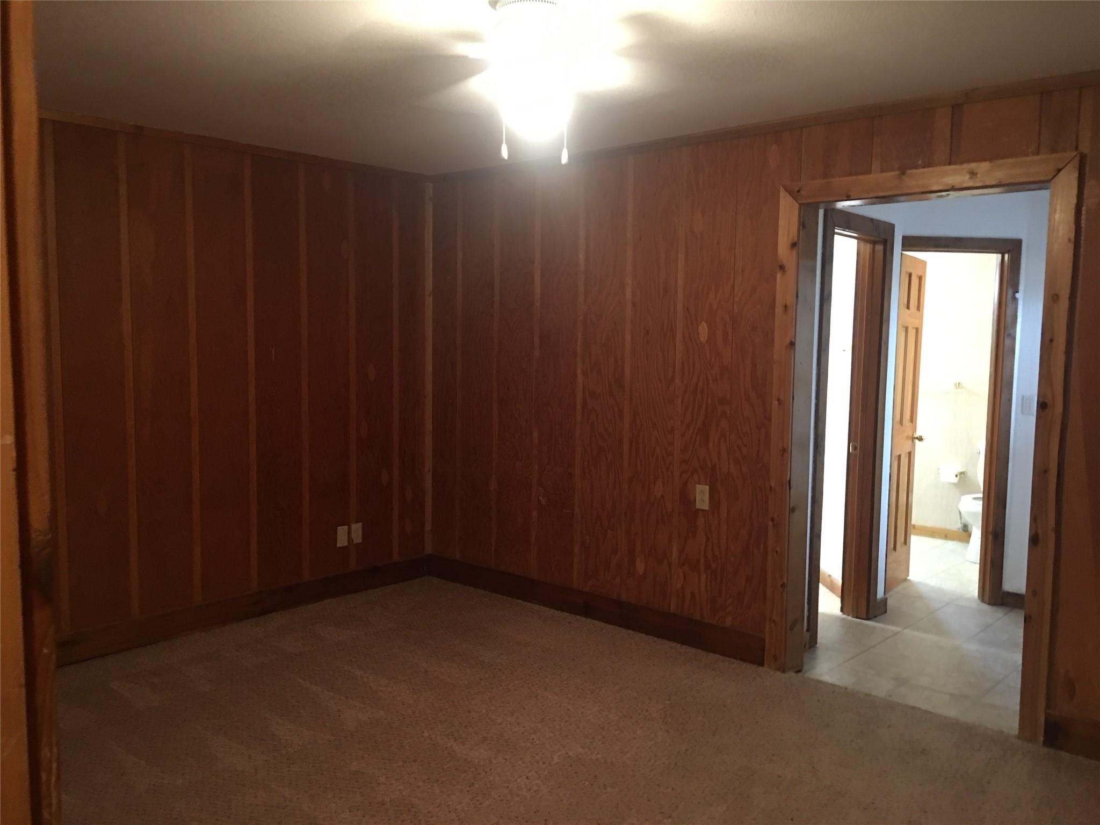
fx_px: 922
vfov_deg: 48.2
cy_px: 412
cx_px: 550
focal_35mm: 29
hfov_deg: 61.7
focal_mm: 4.15
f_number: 2.2
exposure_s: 1/4
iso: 50
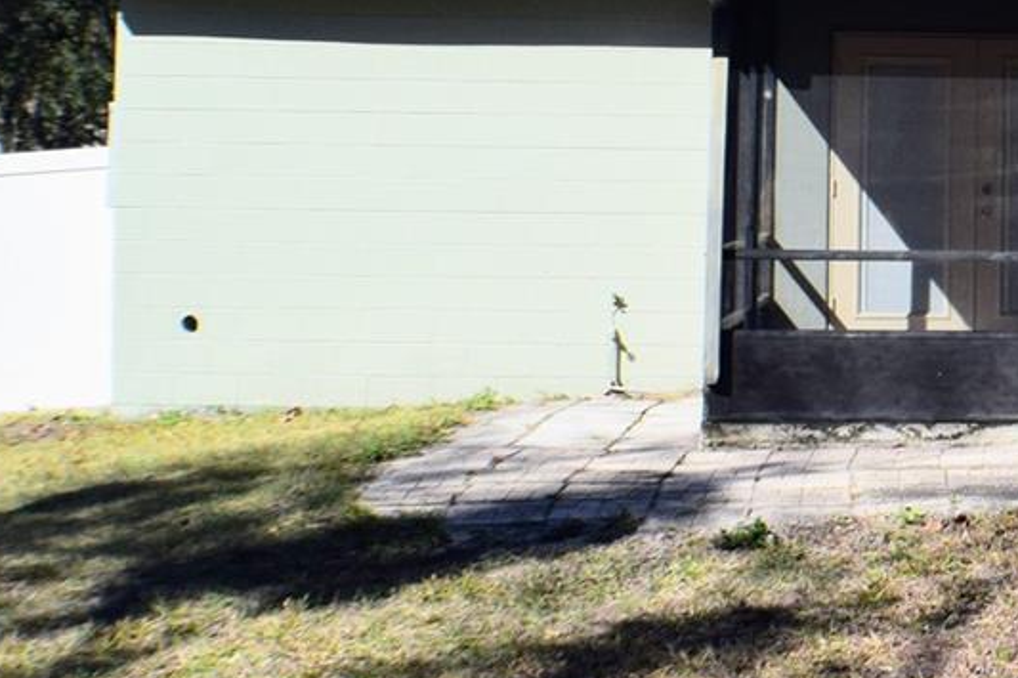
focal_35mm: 108
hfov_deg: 17.5
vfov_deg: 12.6
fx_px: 3053
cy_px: 36
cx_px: 1410
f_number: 11
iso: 400
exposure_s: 1/500
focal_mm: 24
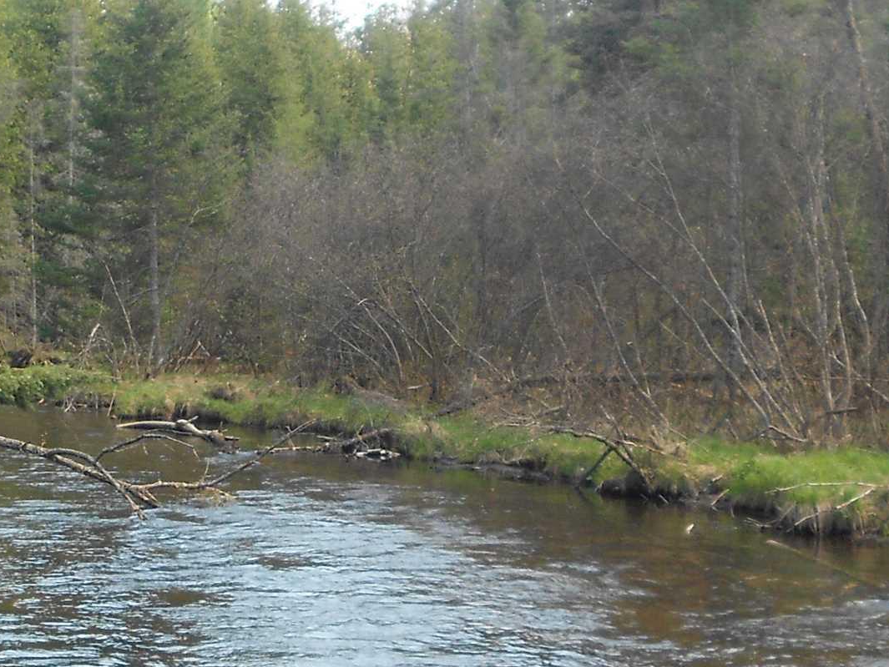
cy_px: 373
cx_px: 165
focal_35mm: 75
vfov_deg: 19.6
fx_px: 1926
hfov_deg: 25.5
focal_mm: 4.6
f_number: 3.2
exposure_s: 1/125
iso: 80
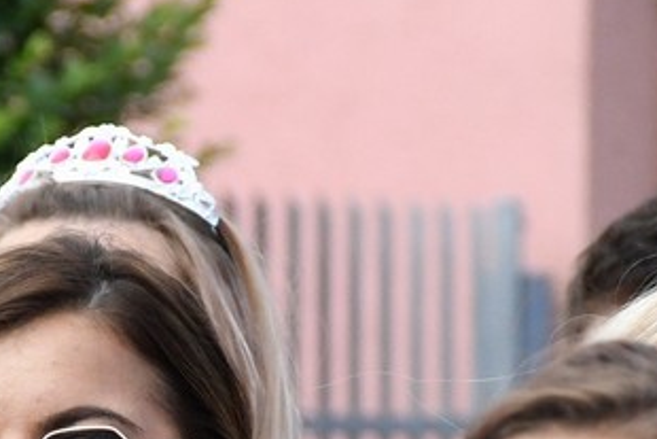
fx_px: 14113
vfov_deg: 1.8
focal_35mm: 773
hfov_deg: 2.7
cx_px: 418
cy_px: 864
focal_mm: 100
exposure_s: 1/2500
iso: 1250
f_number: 5.6
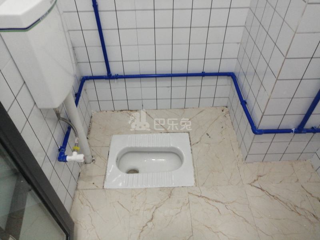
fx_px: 250
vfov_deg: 51.4
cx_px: 160
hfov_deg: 65.3
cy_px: 120
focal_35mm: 27
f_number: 1.8
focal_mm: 3.88
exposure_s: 1/25
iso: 320
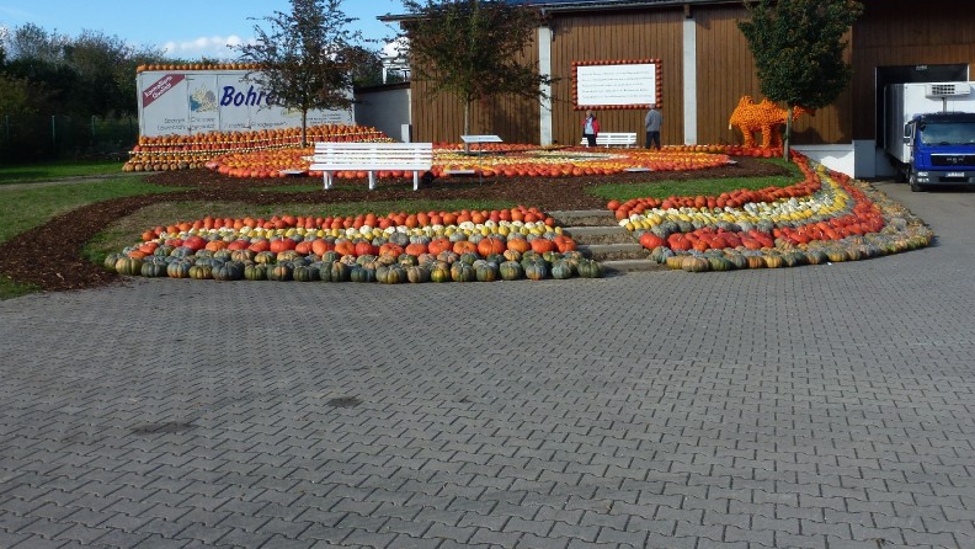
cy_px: 181
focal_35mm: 33
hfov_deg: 59.5
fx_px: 853
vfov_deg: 35.3
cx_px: 488
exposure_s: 1/640
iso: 100
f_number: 4
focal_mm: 5.4
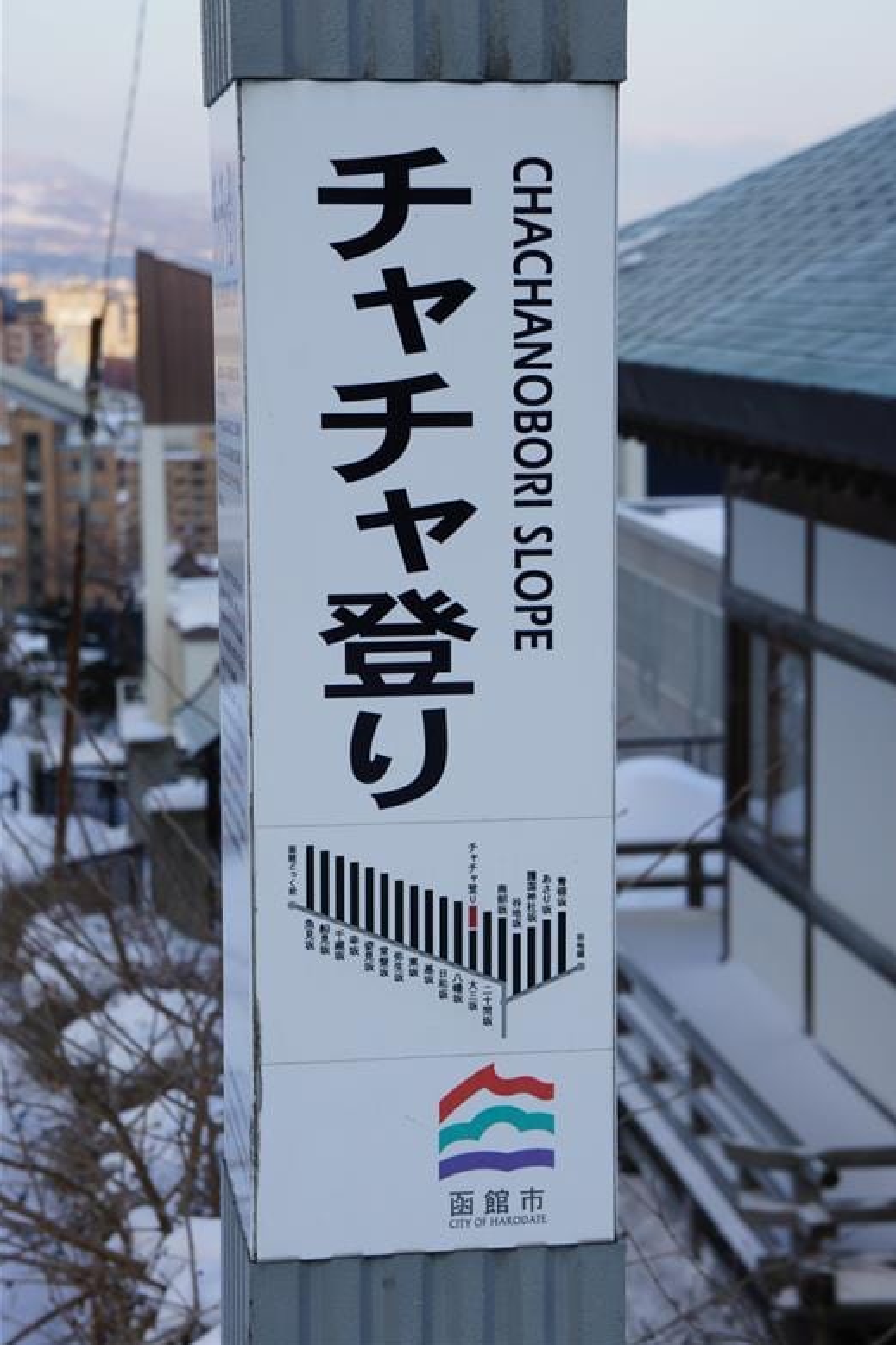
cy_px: 660
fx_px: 2876
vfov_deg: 26.3
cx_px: 457
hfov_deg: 17.7
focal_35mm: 77
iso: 200
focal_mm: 50
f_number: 9
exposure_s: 1/100
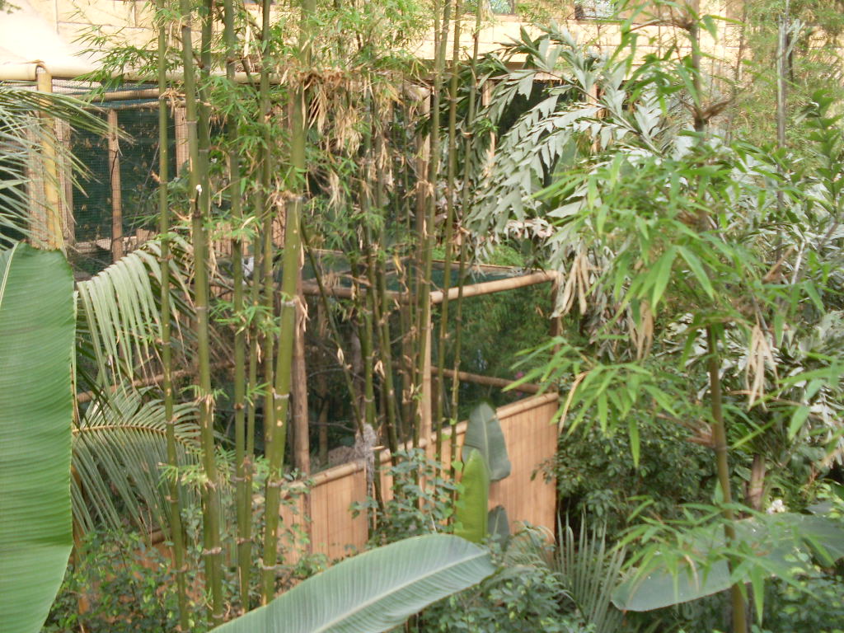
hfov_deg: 49.0
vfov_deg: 37.7
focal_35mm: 38
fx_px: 927
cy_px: 316
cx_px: 422
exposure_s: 1/125
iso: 80
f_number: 2.8
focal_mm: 6.3
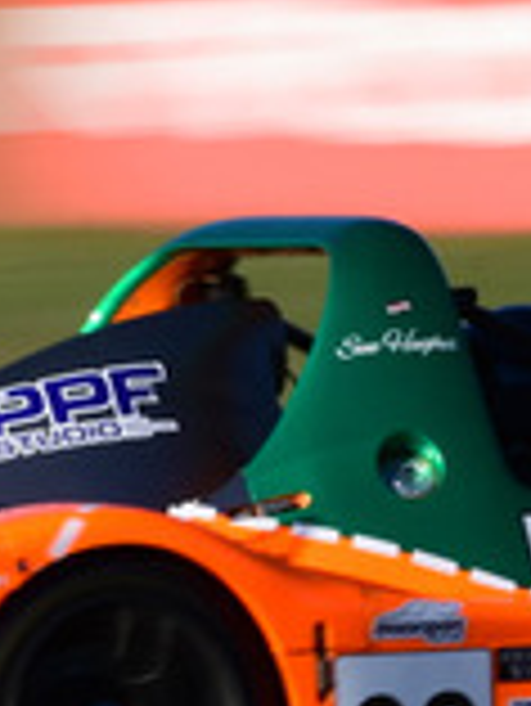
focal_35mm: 1470
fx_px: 30025
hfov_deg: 1.0
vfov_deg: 1.3
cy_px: -126
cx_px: 576
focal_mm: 200
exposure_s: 1/40
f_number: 20
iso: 100
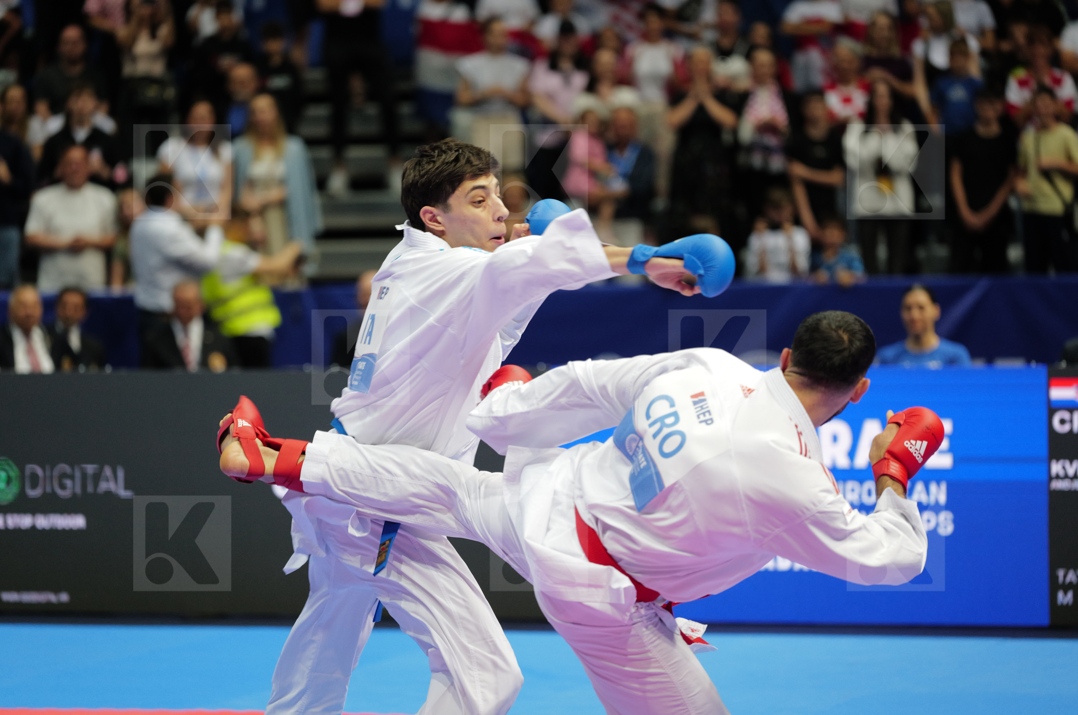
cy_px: 358
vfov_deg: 8.8
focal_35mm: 155
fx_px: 4634
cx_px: 539
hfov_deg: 13.3
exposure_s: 1/1000
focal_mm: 155
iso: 2500
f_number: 2.8
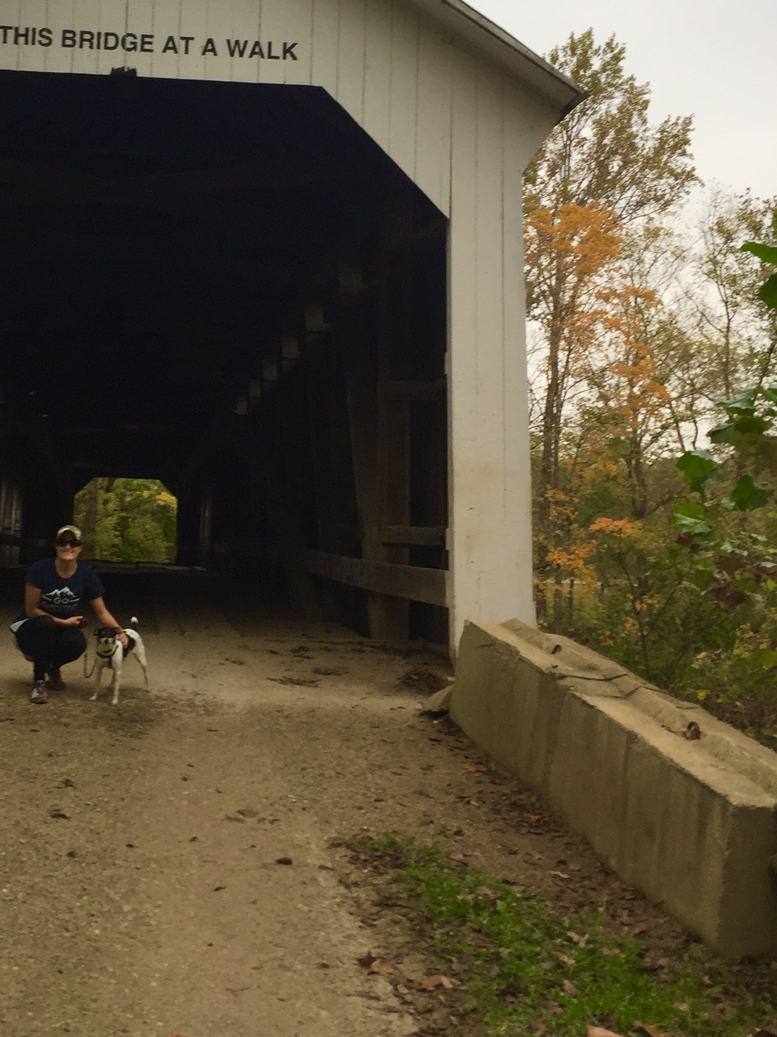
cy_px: 365
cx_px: 175
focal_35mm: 47
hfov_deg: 30.3
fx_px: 1407
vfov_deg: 40.0
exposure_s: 1/120
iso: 40
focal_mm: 4.15
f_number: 2.2
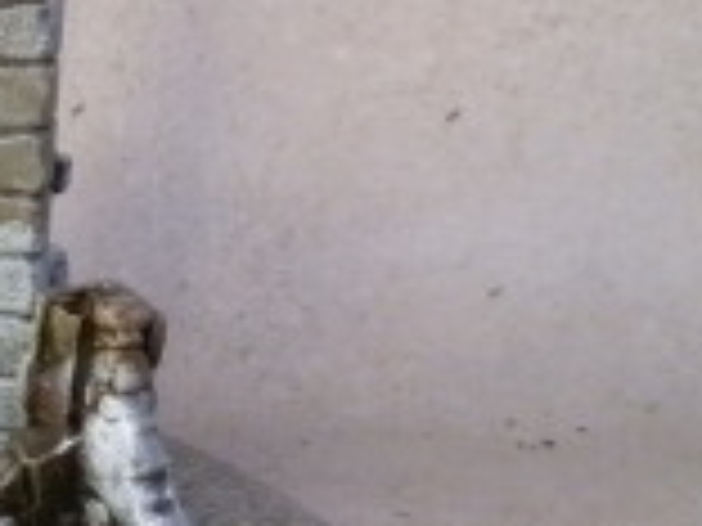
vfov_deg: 15.3
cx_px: -364
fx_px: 1947
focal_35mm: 96
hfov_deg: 18.1
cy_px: 418
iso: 400
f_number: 3.1
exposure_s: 1/100
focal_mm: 5
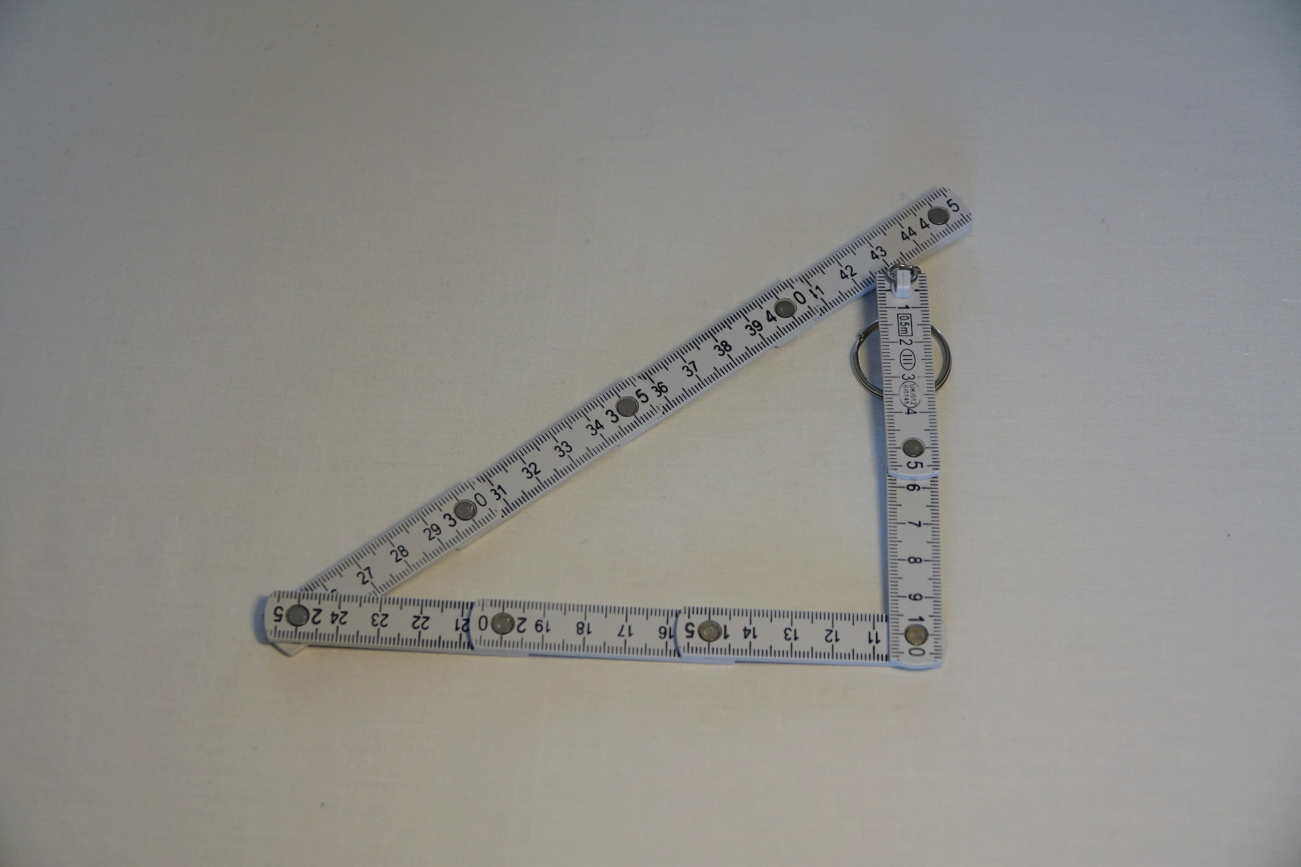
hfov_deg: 22.4
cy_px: 434
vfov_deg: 15.0
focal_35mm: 91
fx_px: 3288
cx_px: 650
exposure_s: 1/100
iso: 400
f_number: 3.5
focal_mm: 33.51
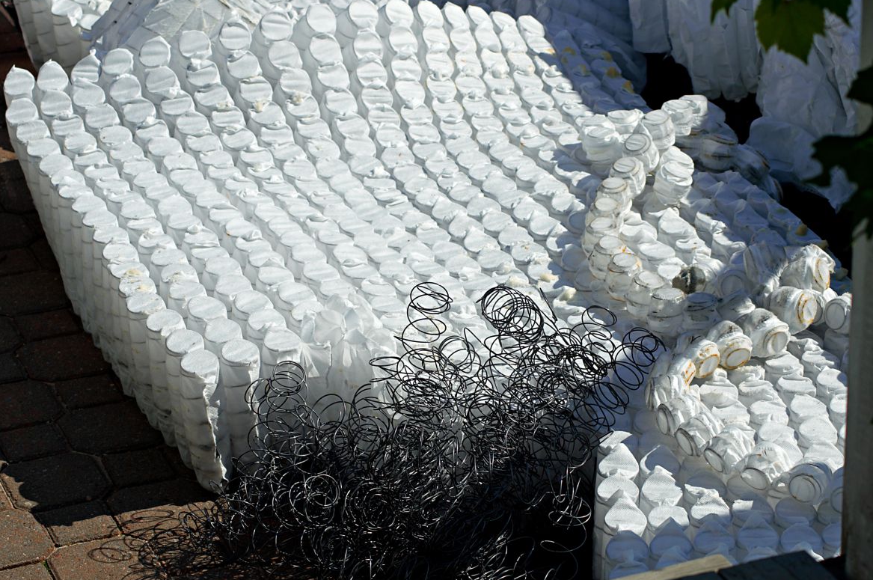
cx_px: 448
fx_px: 2616
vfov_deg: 12.6
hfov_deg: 18.9
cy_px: 293
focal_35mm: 108
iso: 200
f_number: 8
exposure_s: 1/1250
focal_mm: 70
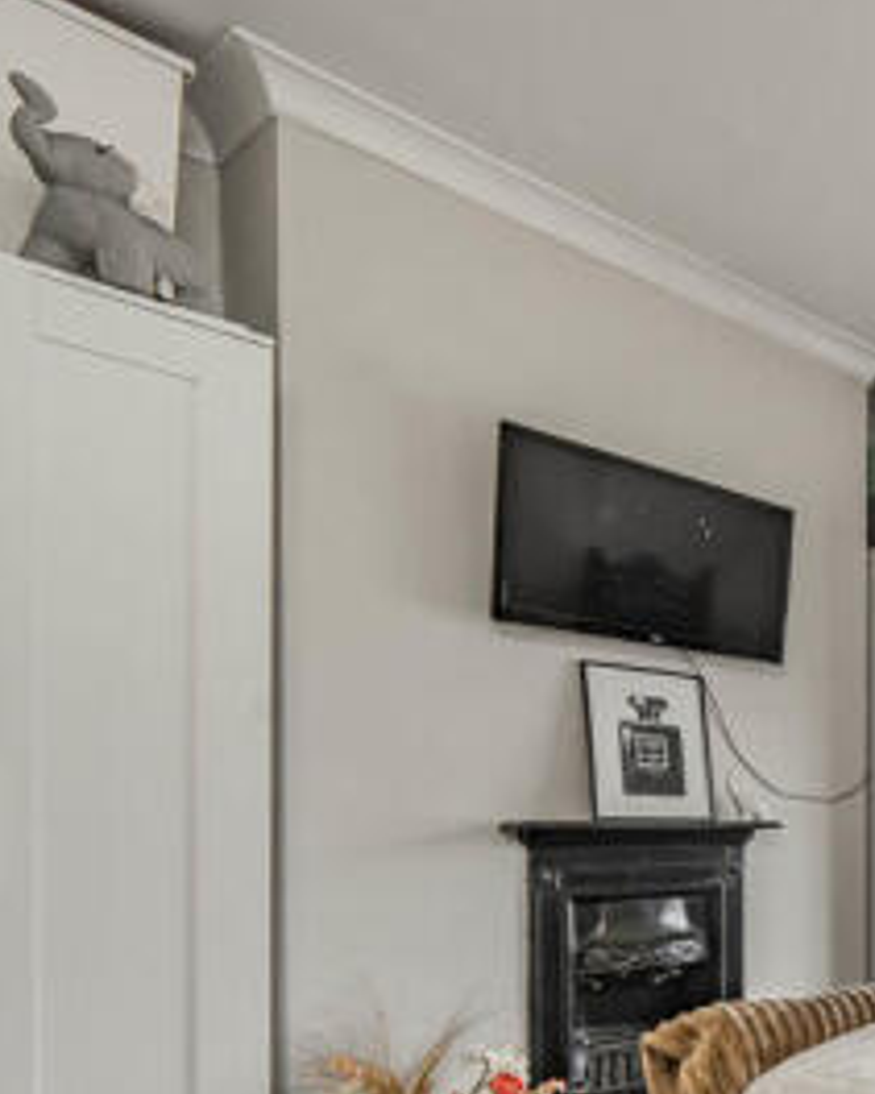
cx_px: 1250
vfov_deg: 58.9
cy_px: 823
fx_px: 907
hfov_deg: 31.6
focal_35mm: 28
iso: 320
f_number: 9
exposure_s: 1/20
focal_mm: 12
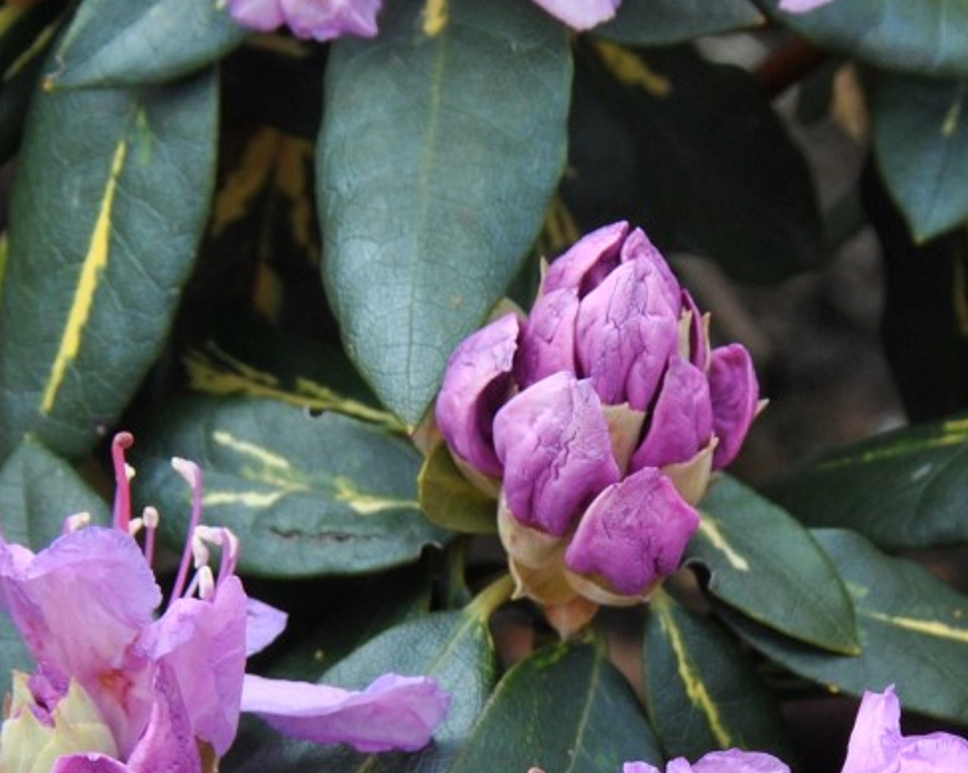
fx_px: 6958
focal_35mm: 243
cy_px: 890
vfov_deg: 6.3
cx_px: 701
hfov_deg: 8.0
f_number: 9
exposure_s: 1/320
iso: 200
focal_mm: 52
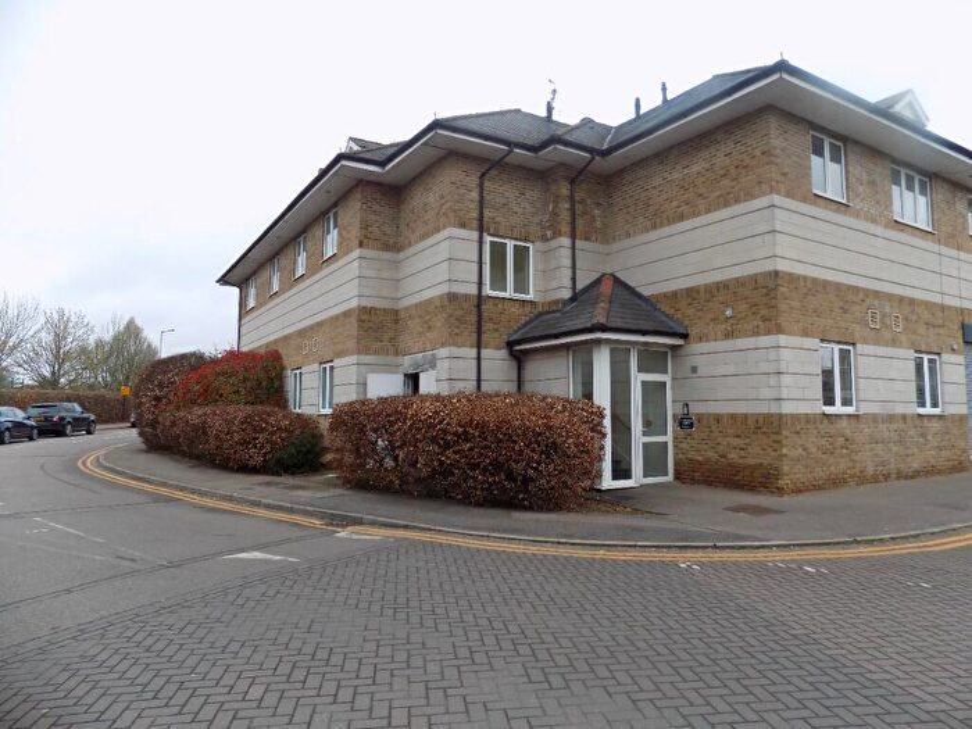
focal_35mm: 23
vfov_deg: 58.9
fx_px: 646
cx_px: 486
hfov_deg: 73.9
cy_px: 364
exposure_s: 1/160
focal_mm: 4
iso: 80
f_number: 3.1
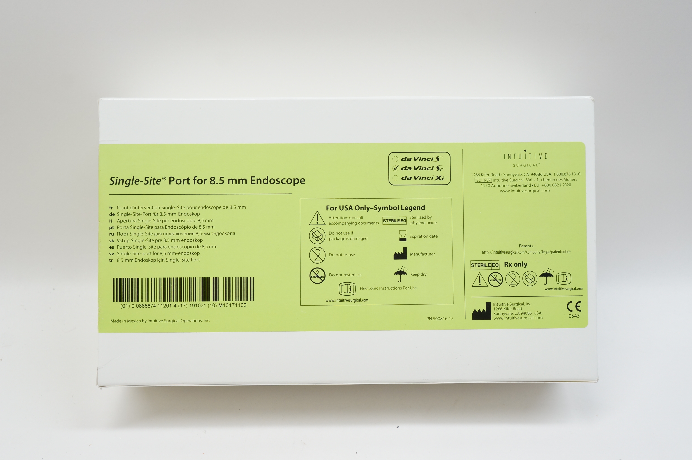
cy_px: 230
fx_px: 749
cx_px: 346
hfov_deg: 49.6
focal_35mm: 39
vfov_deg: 34.1
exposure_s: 1/50
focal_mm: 26
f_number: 7.1
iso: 400
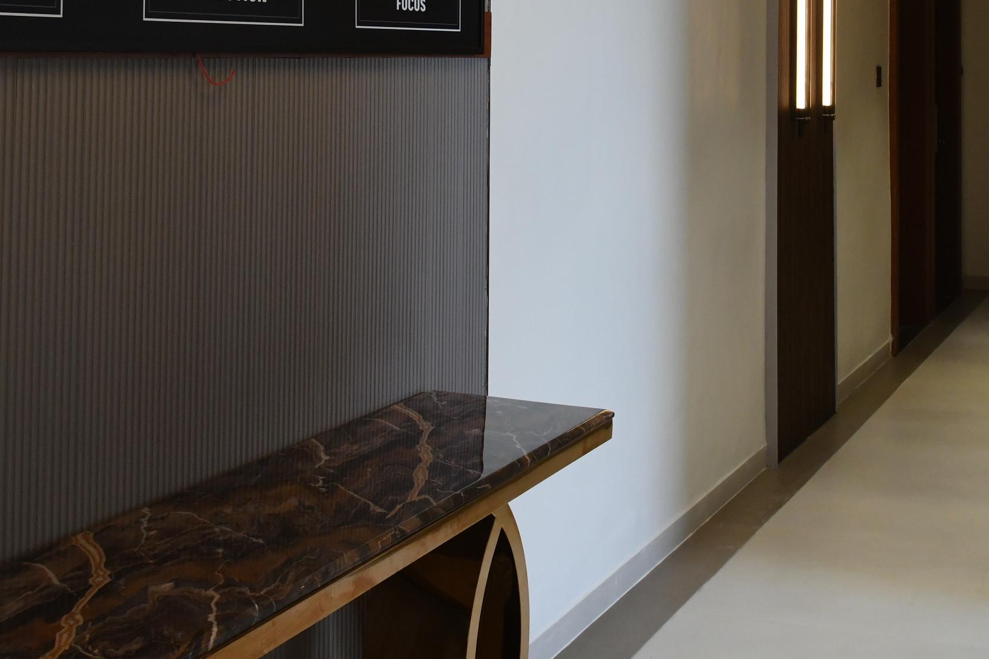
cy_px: -54
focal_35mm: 59
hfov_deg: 33.6
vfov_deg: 21.8
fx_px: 1621
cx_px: 680
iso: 1000
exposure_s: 1/125
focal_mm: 24
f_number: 7.1
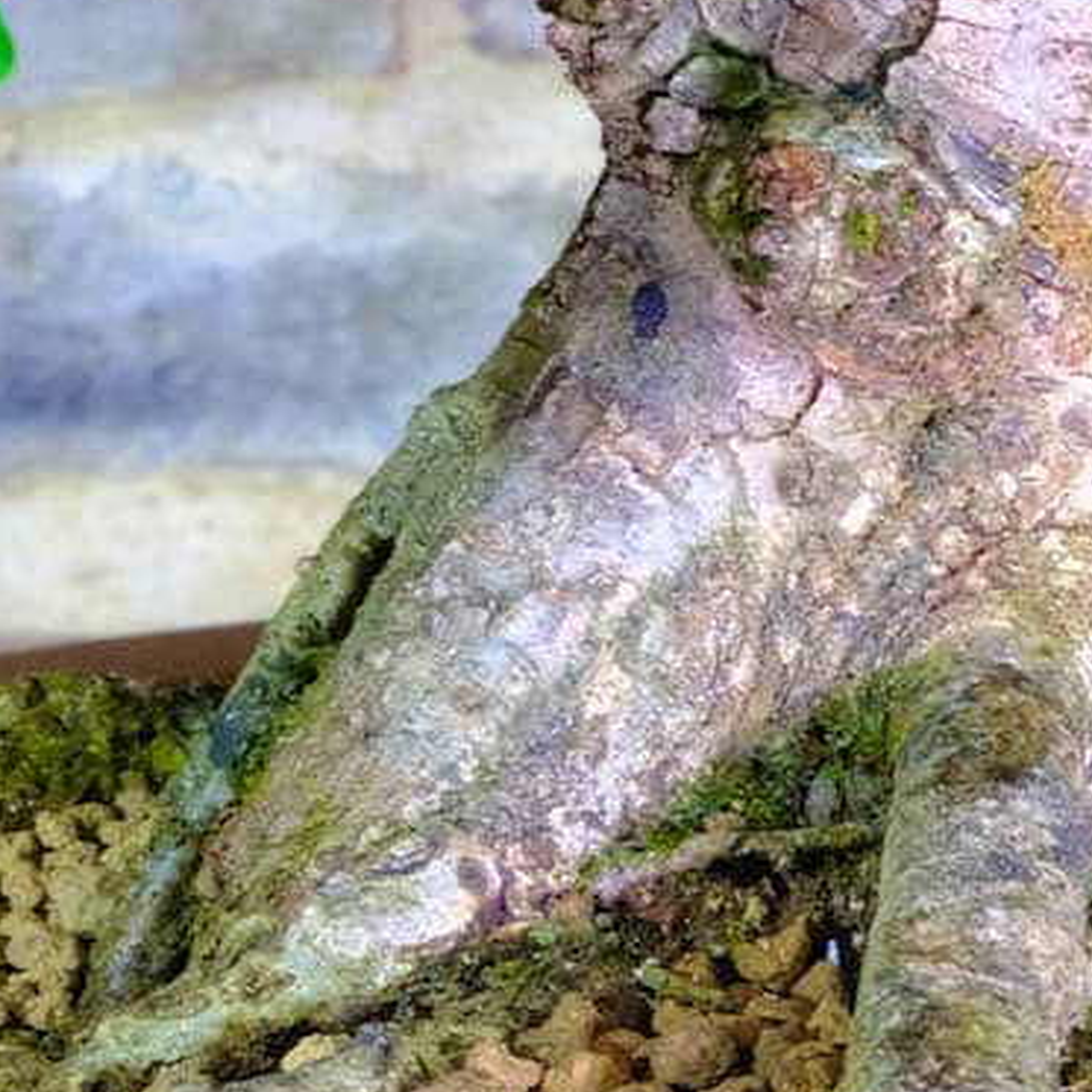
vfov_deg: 14.7
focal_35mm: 117
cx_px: 960
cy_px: 73
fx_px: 4176
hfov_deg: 14.8
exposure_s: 1/30
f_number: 13
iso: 3200
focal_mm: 26.5
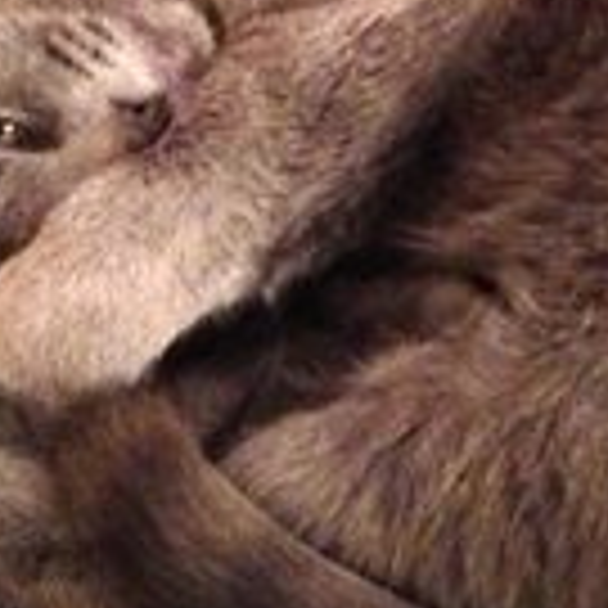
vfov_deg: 13.4
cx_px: 270
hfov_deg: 13.4
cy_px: 149
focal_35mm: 130
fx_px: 2583
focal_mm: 4.13
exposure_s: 1/15
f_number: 2.4
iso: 1600
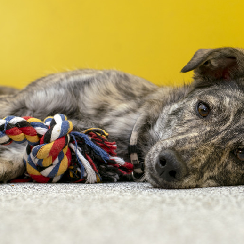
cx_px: 181
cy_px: 122
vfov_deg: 18.1
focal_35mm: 96
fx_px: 766
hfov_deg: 18.0
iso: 125
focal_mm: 50
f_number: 5
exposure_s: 1/100
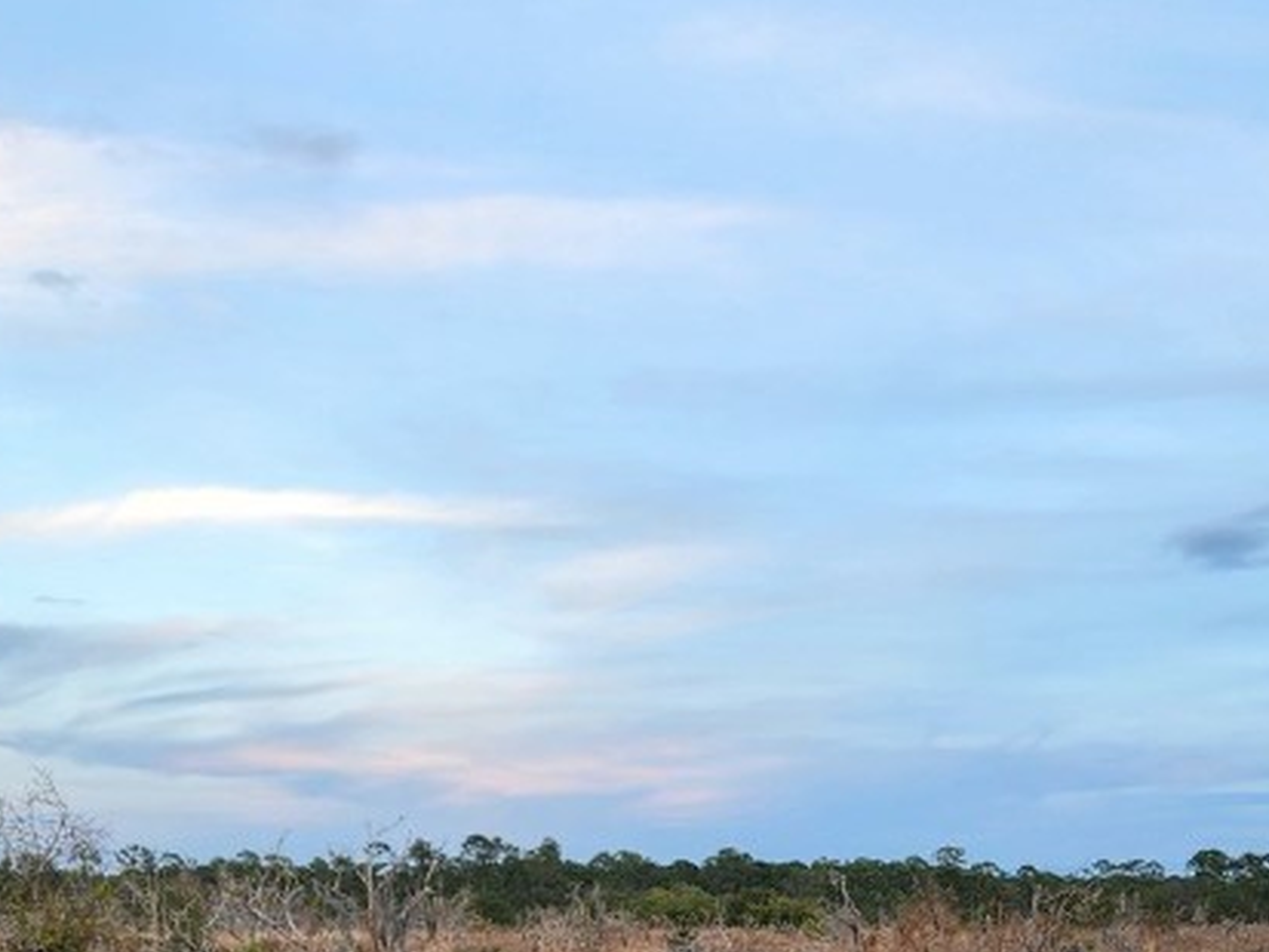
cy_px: 955
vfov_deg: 24.5
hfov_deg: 33.5
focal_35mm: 57
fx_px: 2090
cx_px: 839
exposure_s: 1/120
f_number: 1.8
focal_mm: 5.4
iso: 32
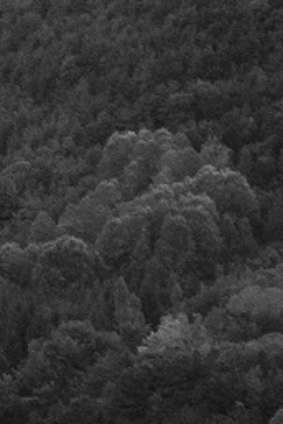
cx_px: -536
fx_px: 24631
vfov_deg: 1.0
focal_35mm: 2089
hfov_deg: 0.7
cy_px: -330
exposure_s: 1/2000
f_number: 4
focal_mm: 300
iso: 100
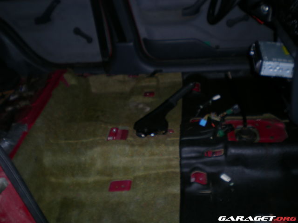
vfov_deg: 37.7
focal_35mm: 38
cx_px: 149
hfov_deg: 49.0
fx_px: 327
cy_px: 112
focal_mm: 6.3
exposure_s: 1/60
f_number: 3.1
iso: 50
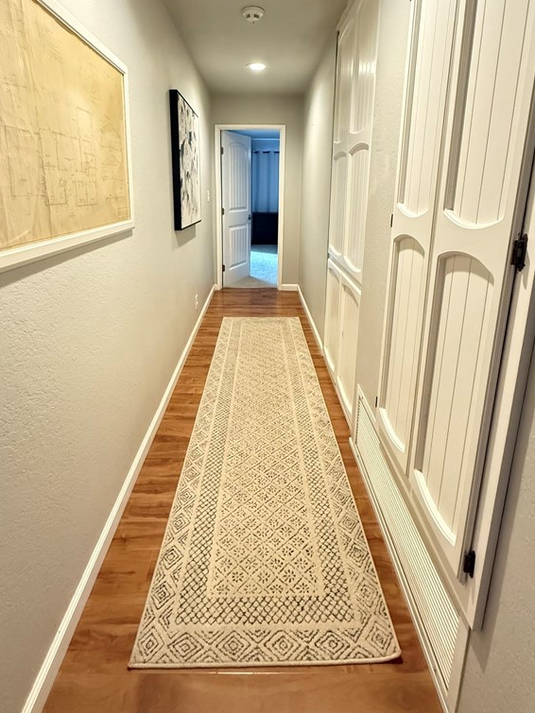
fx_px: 392
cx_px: 259
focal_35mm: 19
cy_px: 275
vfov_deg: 83.3
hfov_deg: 68.7
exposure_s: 1/60
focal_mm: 2.22
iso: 1000
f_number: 2.2
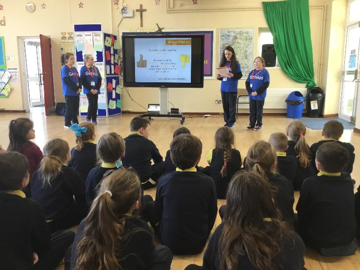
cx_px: 180
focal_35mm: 31
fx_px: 322
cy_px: 135
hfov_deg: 58.4
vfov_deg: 45.4
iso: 50
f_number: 2.4
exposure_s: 1/33
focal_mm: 3.3
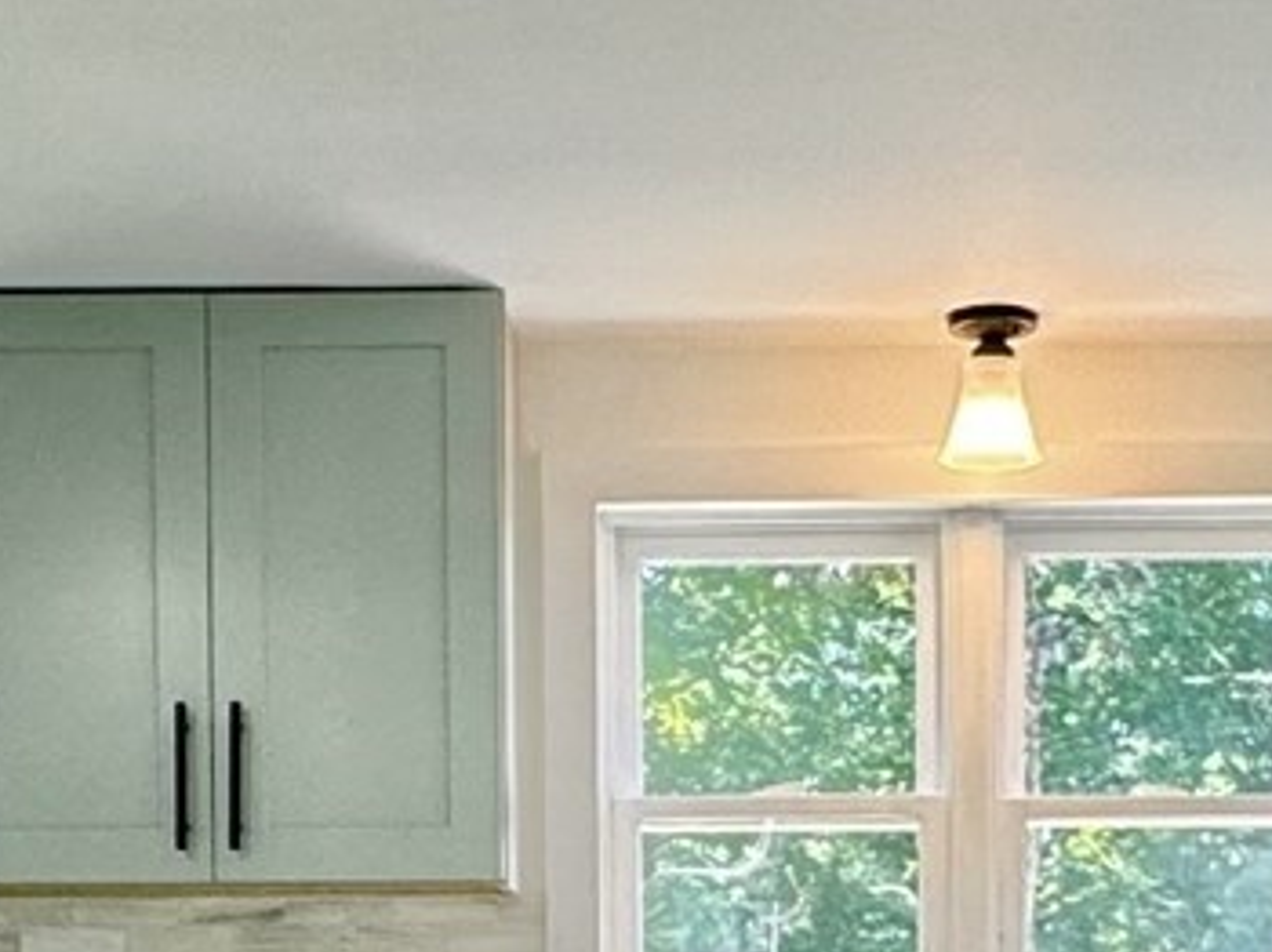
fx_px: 3011
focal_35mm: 82
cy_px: 1217
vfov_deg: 17.0
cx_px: 730
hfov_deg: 23.8
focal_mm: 2.22
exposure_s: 1/120
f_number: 2.2
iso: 160
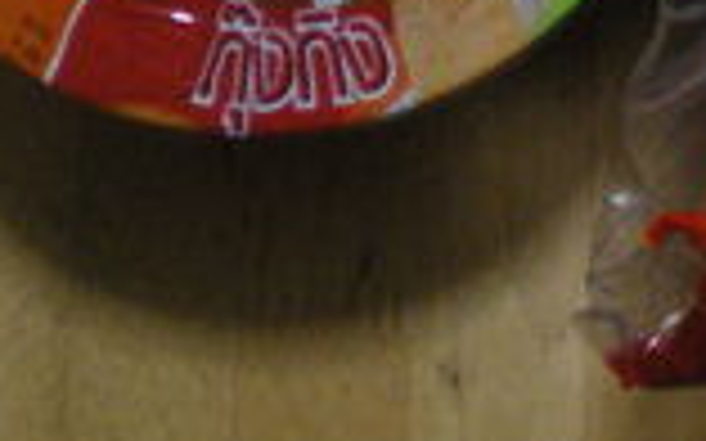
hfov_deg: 12.9
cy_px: -160
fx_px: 3039
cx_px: 841
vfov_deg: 8.2
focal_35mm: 158
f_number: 3.1
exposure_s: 1/50
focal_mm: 6.3
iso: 320
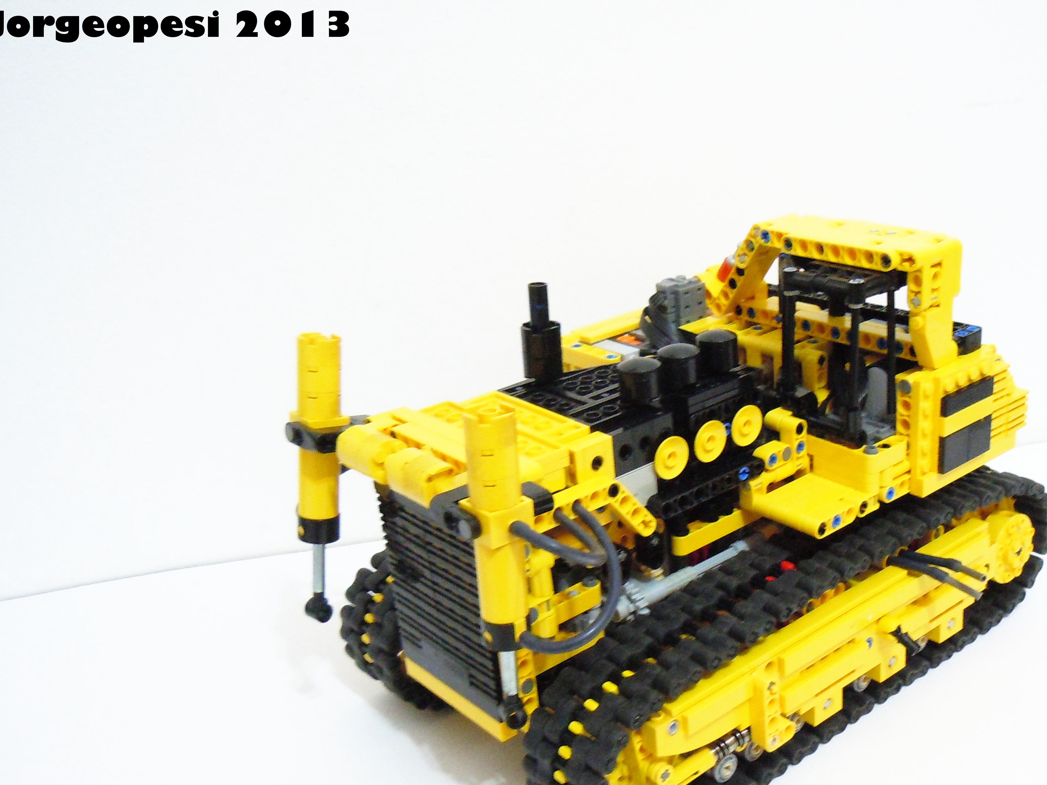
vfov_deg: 36.6
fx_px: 1180
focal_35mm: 39
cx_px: 628
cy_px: 484
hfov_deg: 47.6
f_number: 3.5
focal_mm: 5.4
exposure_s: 1/6
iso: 400
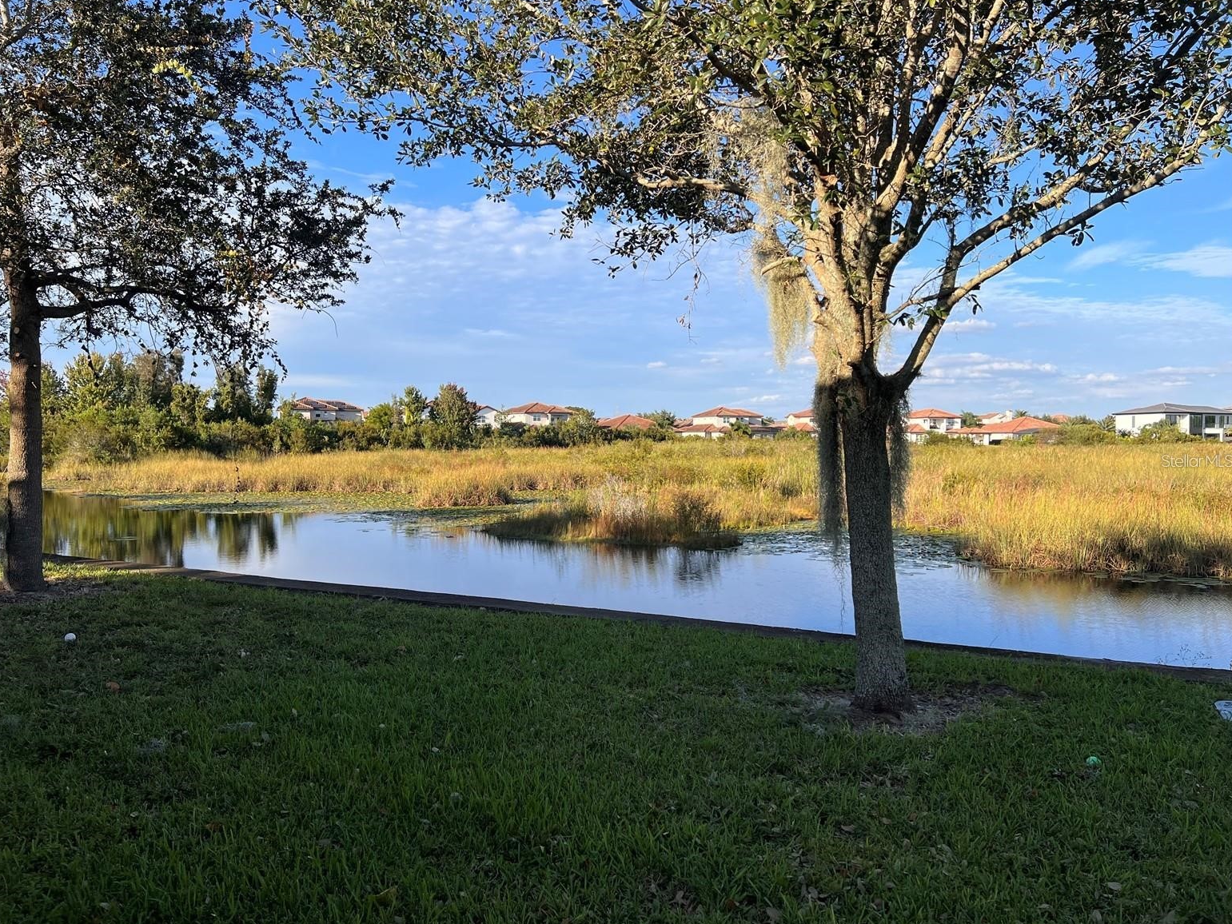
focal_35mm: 27
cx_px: 597
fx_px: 961
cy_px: 460
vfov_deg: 51.4
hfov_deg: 65.3
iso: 50
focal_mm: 5.7
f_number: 1.5
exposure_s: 1/2632
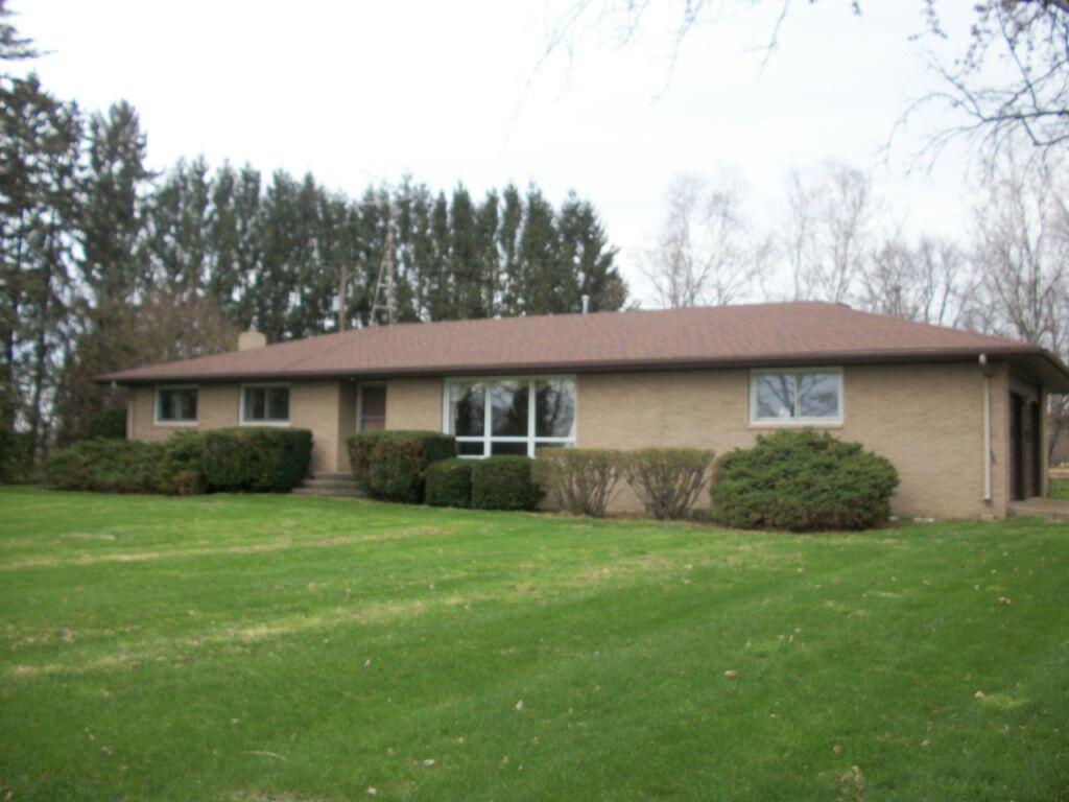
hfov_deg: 52.6
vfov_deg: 40.7
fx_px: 1081
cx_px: 534
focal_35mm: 35
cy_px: 401
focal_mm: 6.3
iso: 80
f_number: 3.1
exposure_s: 1/200
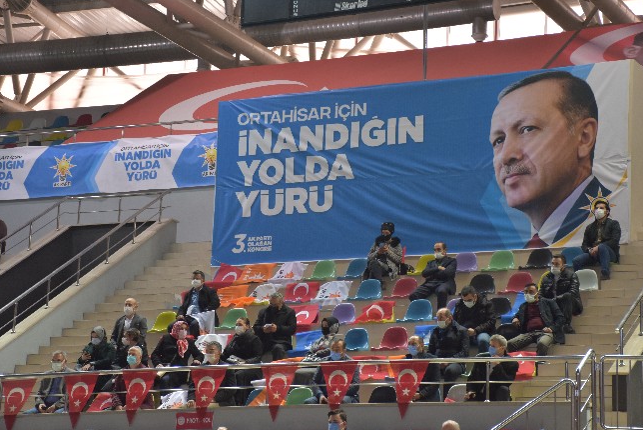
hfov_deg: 19.8
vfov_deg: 13.3
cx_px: 331
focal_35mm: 103
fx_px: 1840
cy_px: 222
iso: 800
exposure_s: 1/100
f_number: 5
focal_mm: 66
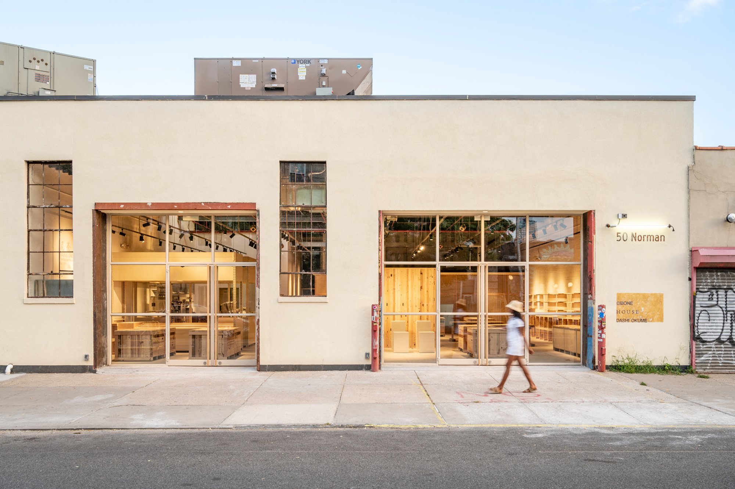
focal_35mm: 31
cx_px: 368
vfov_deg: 42.3
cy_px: 244
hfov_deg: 60.3
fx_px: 633
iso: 100
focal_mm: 31
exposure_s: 1/15
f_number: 8
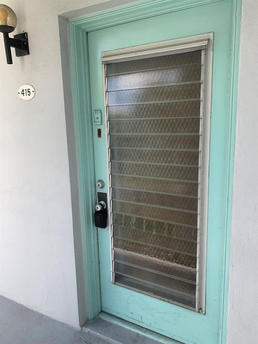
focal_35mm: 26
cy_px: 172
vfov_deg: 67.3
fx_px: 258
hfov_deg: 53.0
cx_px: 129
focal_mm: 4.25
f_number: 1.8
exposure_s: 1/337
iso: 25
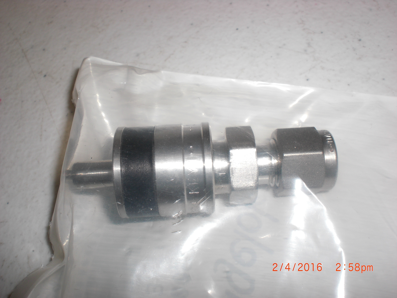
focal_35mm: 38
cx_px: 198
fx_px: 436
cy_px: 149
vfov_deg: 37.7
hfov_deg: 49.0
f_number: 5.6
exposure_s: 1/60
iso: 64
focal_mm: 6.3
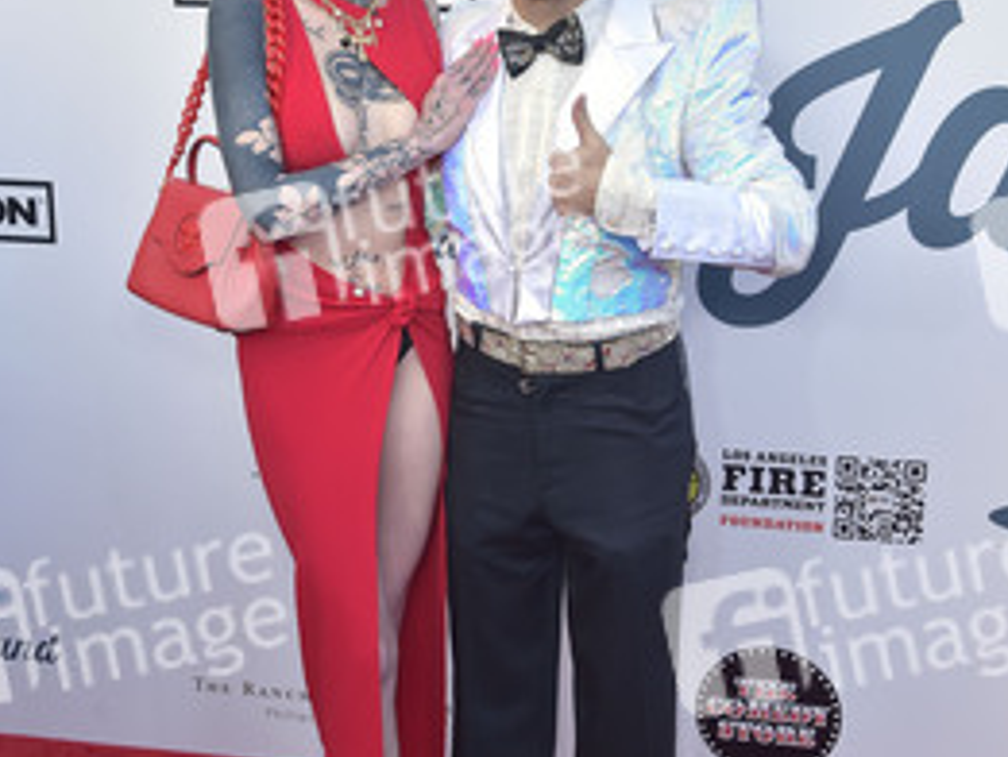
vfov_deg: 26.1
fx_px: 1631
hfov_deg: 34.3
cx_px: 512
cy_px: 433
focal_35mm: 56
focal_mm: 38
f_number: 6.3
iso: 500
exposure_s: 1/250
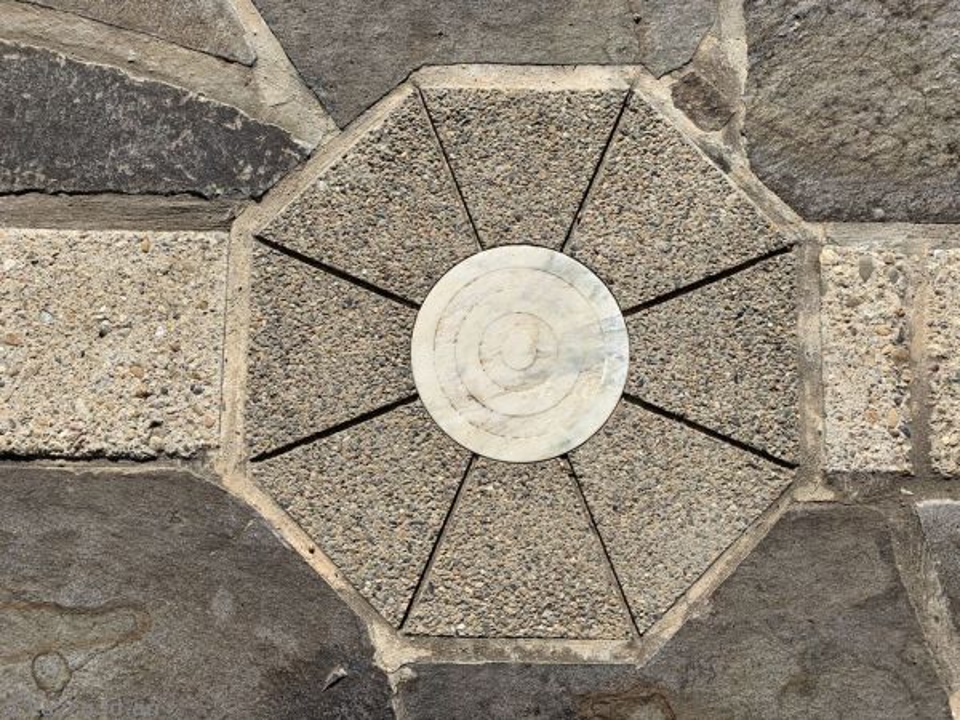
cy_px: 360
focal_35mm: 26
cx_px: 480
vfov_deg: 53.1
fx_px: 721
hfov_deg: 67.3
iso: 25
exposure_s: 1/3289
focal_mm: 4.25
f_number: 1.8
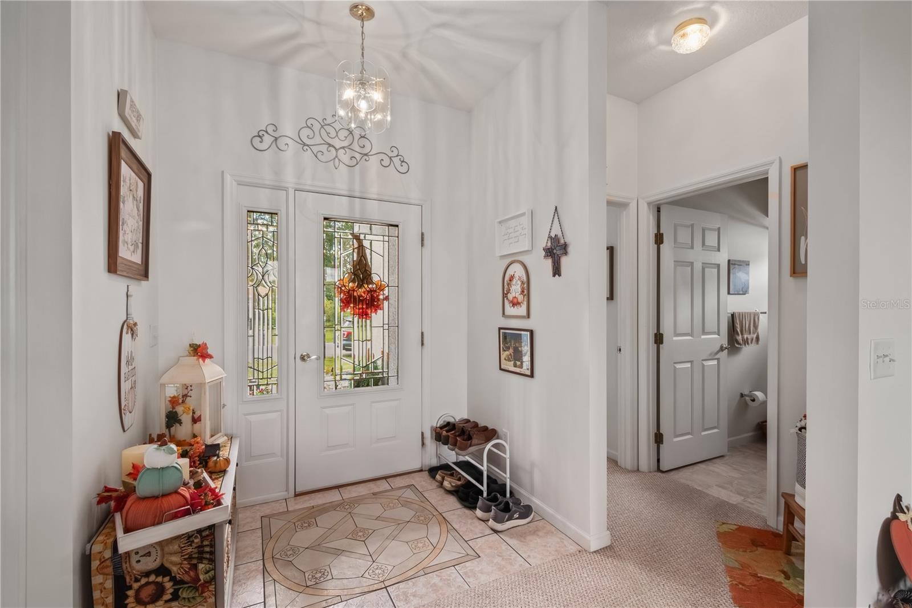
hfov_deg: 100.4
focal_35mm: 15
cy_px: 304
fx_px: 380
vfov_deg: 77.3
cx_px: 456
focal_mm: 10
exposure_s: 1/5
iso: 250
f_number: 9
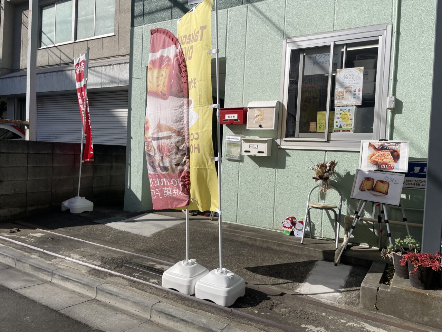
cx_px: 221
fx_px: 332
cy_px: 166
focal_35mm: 26
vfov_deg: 53.1
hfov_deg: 67.3
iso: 32
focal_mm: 4.2
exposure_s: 1/6494
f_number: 1.6
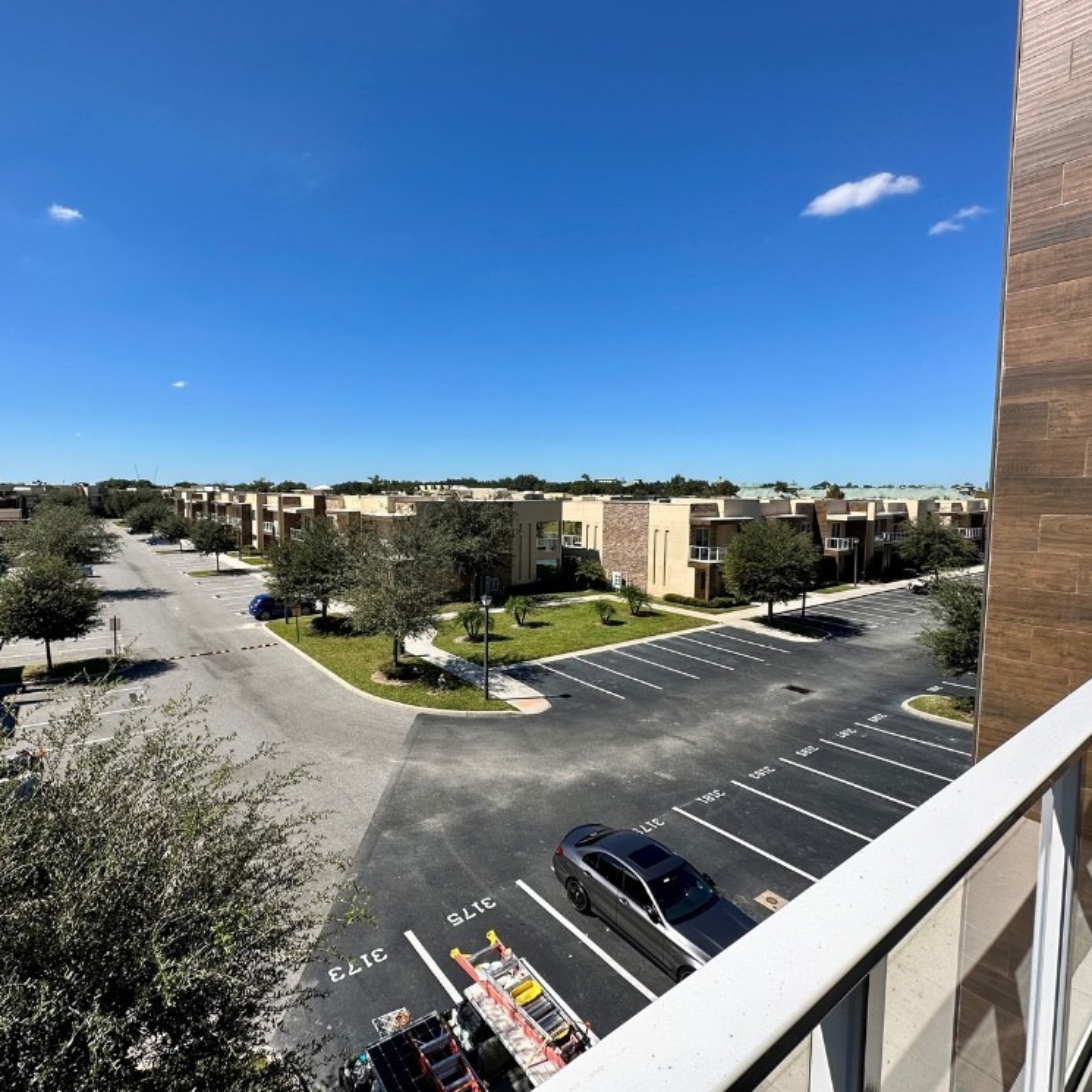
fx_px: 607
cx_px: 485
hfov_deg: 83.7
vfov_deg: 84.0
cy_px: 534
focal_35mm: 17
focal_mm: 2.22
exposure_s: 1/2053
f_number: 2.2
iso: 50
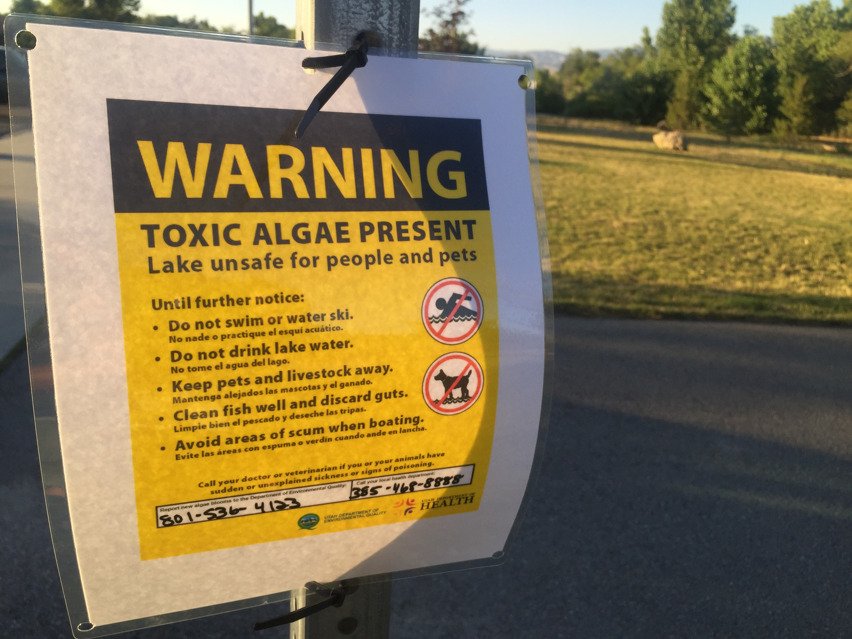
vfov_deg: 48.2
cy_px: 320
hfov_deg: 61.7
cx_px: 426
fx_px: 714
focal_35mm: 29
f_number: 2.2
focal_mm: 4.15
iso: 32
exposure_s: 1/706
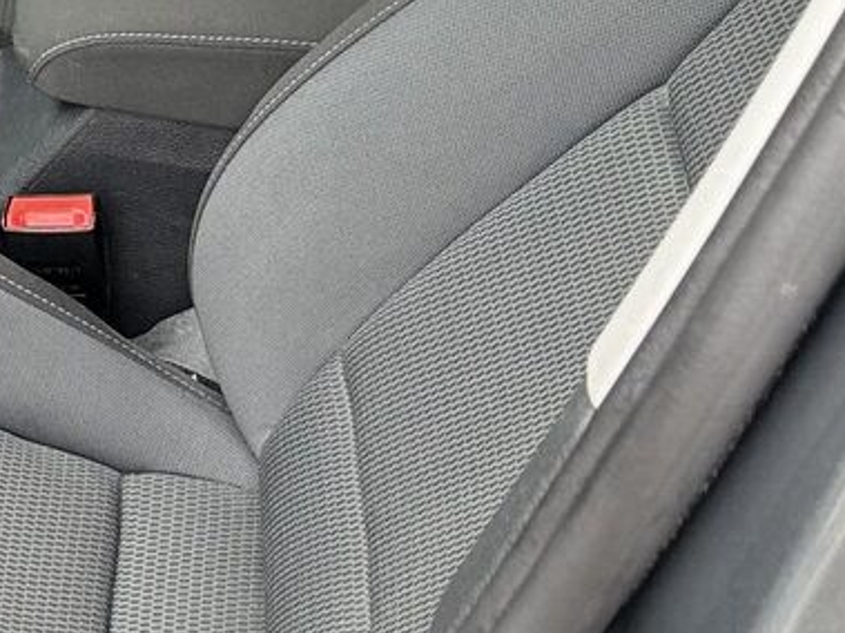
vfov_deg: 13.5
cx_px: -581
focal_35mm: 108
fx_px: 2636
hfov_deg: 16.0
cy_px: 31
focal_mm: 6.76
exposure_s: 1/158
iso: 160
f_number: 1.78
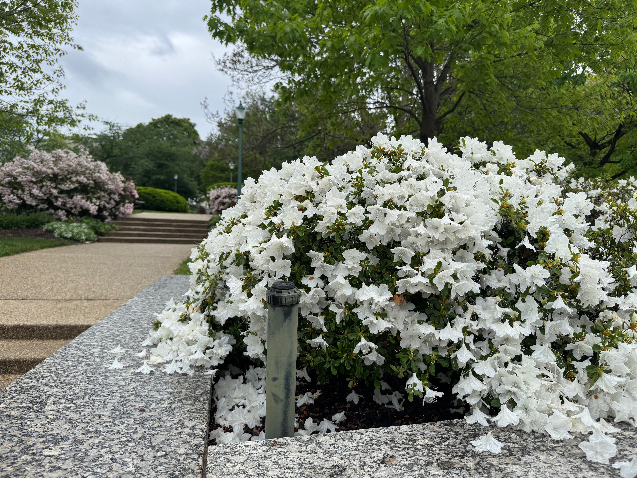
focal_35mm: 24
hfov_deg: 71.6
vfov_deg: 56.8
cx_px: 318
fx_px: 442
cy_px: 239
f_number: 1.78
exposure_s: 1/1151
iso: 80
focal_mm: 6.76
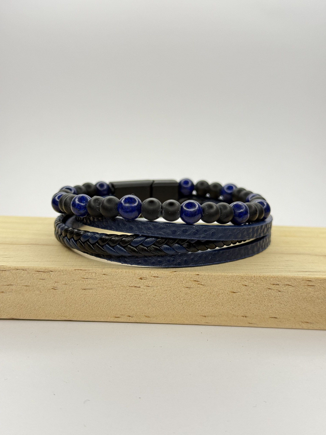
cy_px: 218
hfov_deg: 30.3
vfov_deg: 39.7
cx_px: 163
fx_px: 603
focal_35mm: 48
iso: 100
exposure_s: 1/100
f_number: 1.78
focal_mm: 6.76
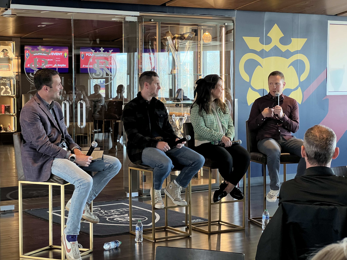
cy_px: 129
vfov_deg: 18.9
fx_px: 782
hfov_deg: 25.0
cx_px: 173
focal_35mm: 78
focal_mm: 9
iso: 250
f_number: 2.8
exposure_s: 1/60
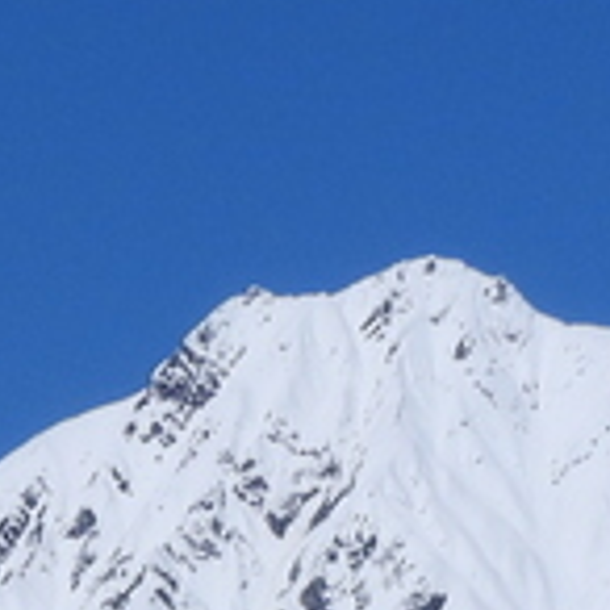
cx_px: -355
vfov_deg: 4.0
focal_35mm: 425
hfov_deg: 4.1
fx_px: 8473
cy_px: 1742
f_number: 6.3
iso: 100
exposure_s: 1/1600
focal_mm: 9.8
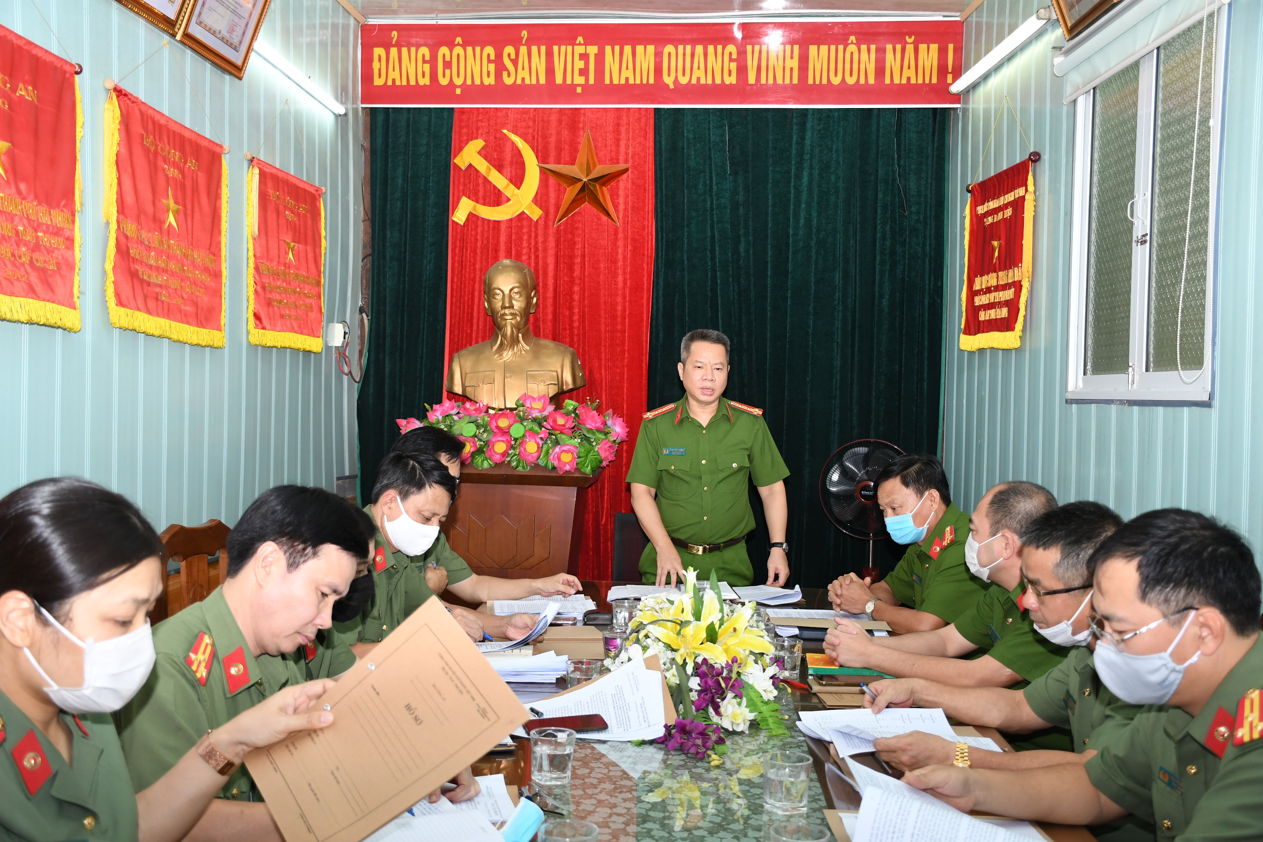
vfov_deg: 34.2
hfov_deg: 49.6
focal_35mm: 39
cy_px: 421
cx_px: 632
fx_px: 1368
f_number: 3.8
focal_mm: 26
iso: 800
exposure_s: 1/200
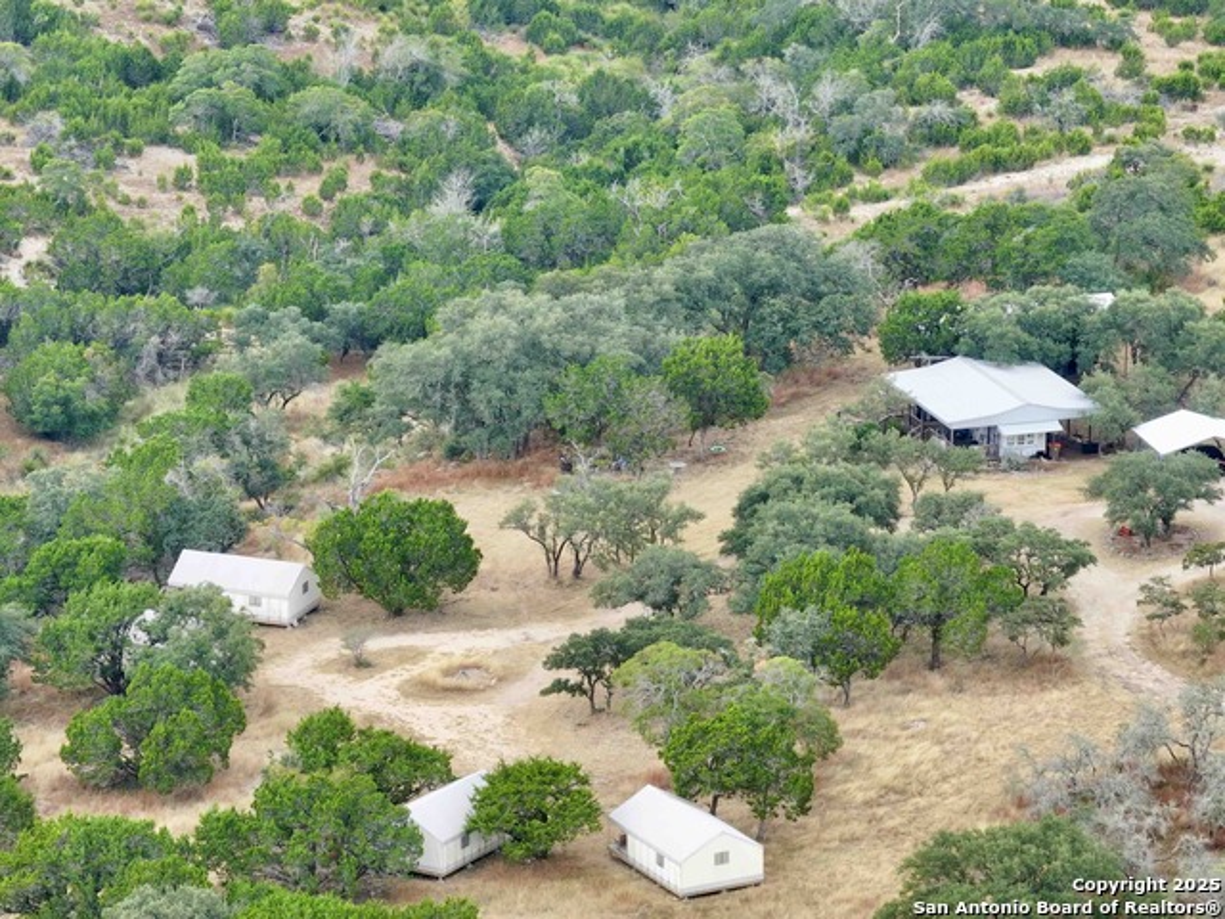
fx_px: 5874
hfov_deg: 11.9
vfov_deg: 8.9
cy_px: 460
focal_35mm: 166
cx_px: 612
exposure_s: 1/100
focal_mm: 30.71
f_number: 3.4
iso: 100
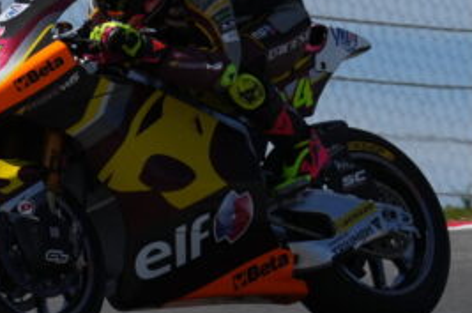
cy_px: 137
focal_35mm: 542
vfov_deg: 2.5
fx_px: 7093
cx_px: 180
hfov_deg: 3.8
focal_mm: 321
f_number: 8
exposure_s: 1/2500
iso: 400
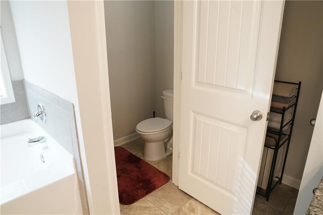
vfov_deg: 53.1
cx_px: 162
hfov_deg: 73.8
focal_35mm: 24
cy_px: 108
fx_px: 215
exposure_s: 1/50
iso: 4000
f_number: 7.1
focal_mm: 24
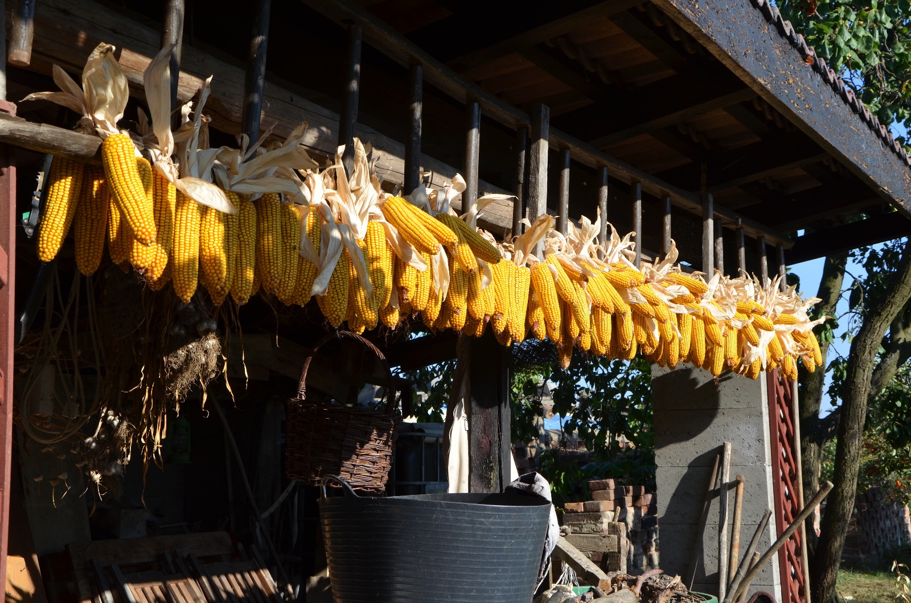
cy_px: 302
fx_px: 1326
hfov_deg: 37.9
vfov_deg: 25.6
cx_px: 456
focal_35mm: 52
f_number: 10
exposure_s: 1/400
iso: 400
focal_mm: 35
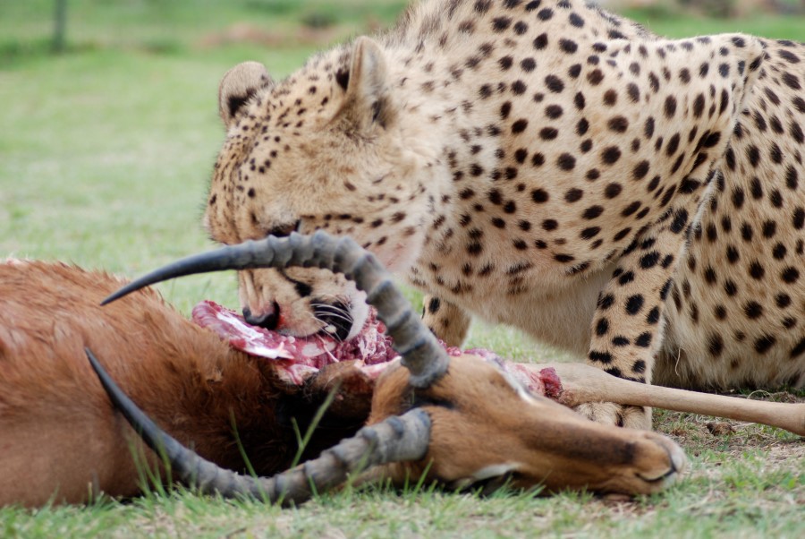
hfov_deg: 13.7
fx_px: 3357
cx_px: 402
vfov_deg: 9.2
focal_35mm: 150
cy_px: 270
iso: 280
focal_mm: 100
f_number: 4.2
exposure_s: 1/500
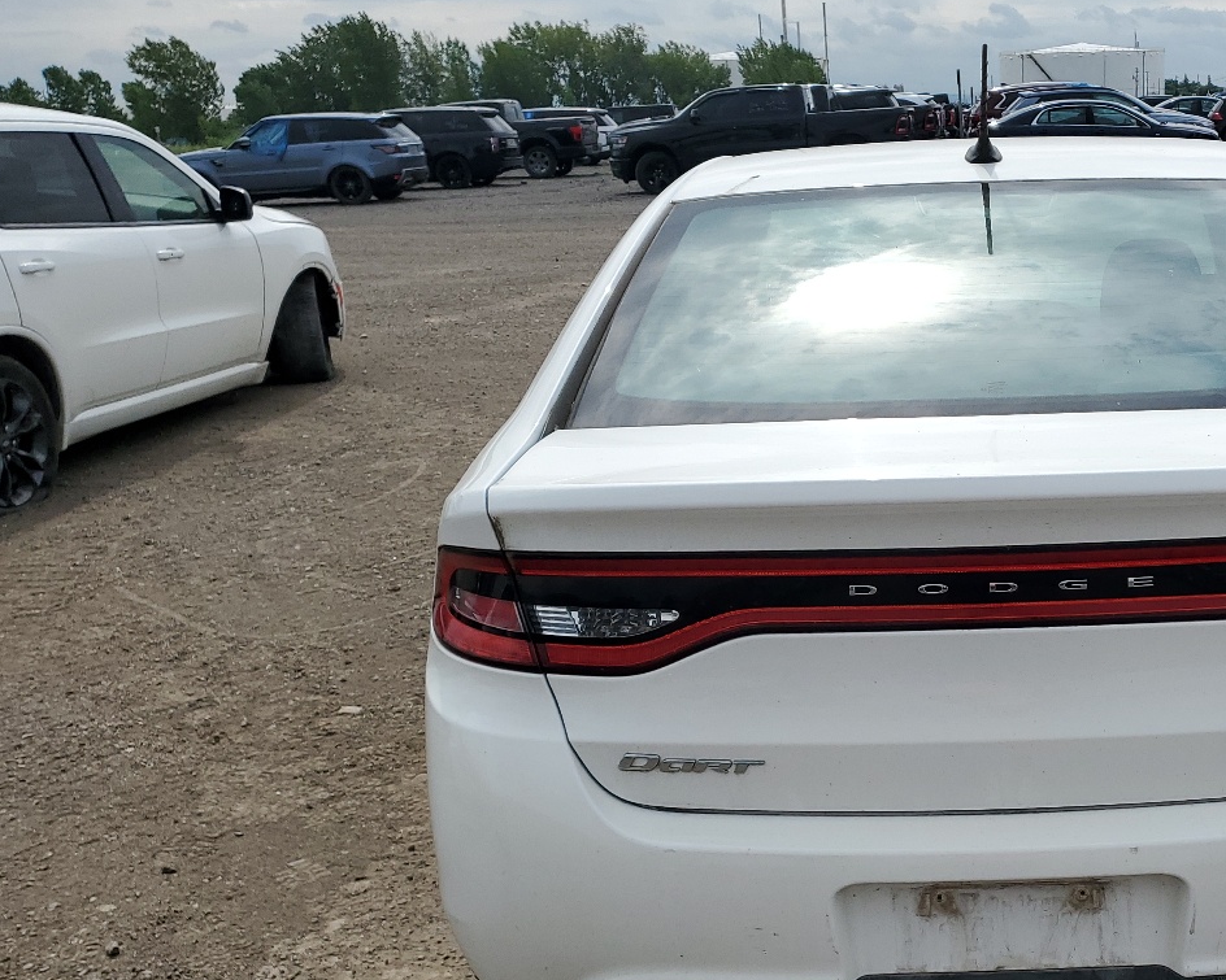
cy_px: 609
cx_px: 997
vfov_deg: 34.7
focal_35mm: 43
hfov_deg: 40.9
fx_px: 1560
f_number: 1.5
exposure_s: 1/5000
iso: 50
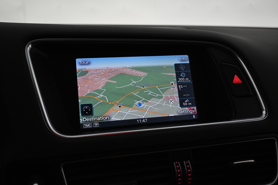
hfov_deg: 55.1
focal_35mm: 34
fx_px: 266
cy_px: 92
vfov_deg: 38.4
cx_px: 139
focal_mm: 23
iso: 640
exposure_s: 1/60
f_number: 4.2
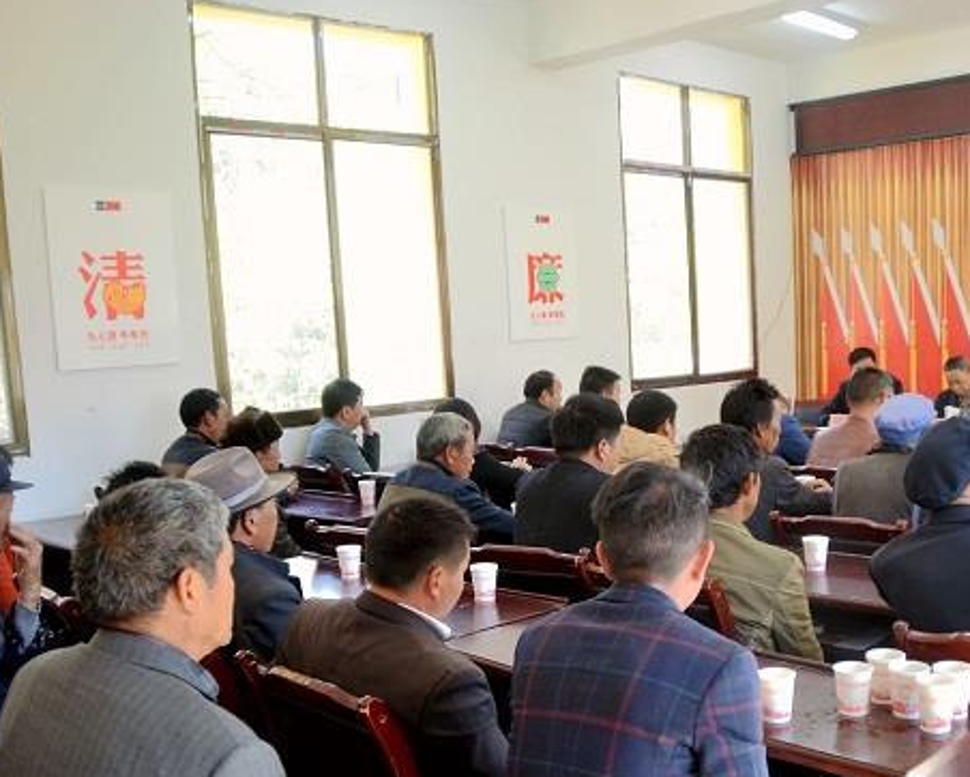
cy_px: 474
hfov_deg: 47.7
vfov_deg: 39.0
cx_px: 571
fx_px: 1091
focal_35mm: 38
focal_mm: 18
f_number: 4
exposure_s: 1/60
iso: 450
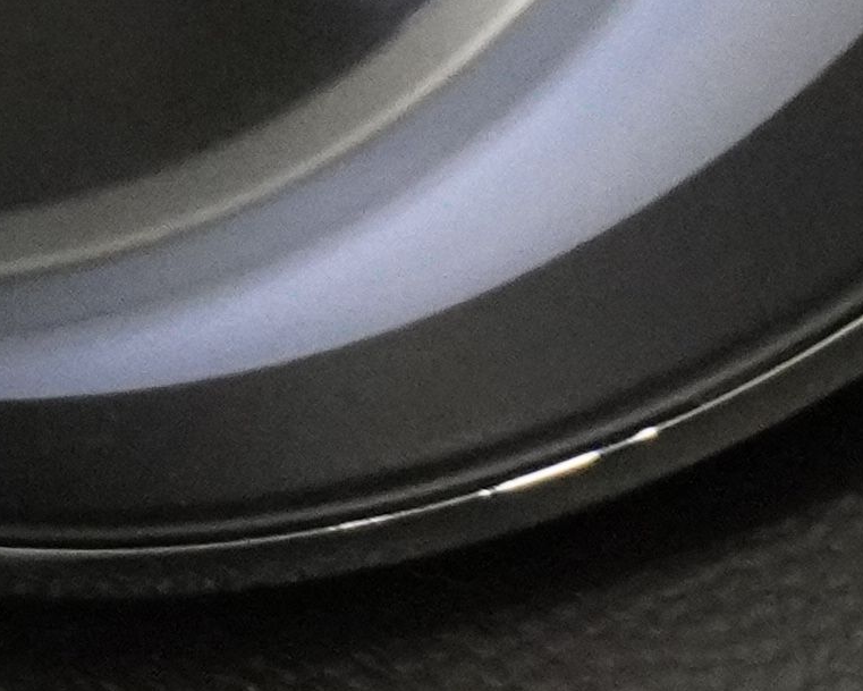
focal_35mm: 300
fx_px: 7656
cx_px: -2071
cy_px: -1039
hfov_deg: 5.8
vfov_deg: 5.0
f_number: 4.5
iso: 5000
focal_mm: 27
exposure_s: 1/50
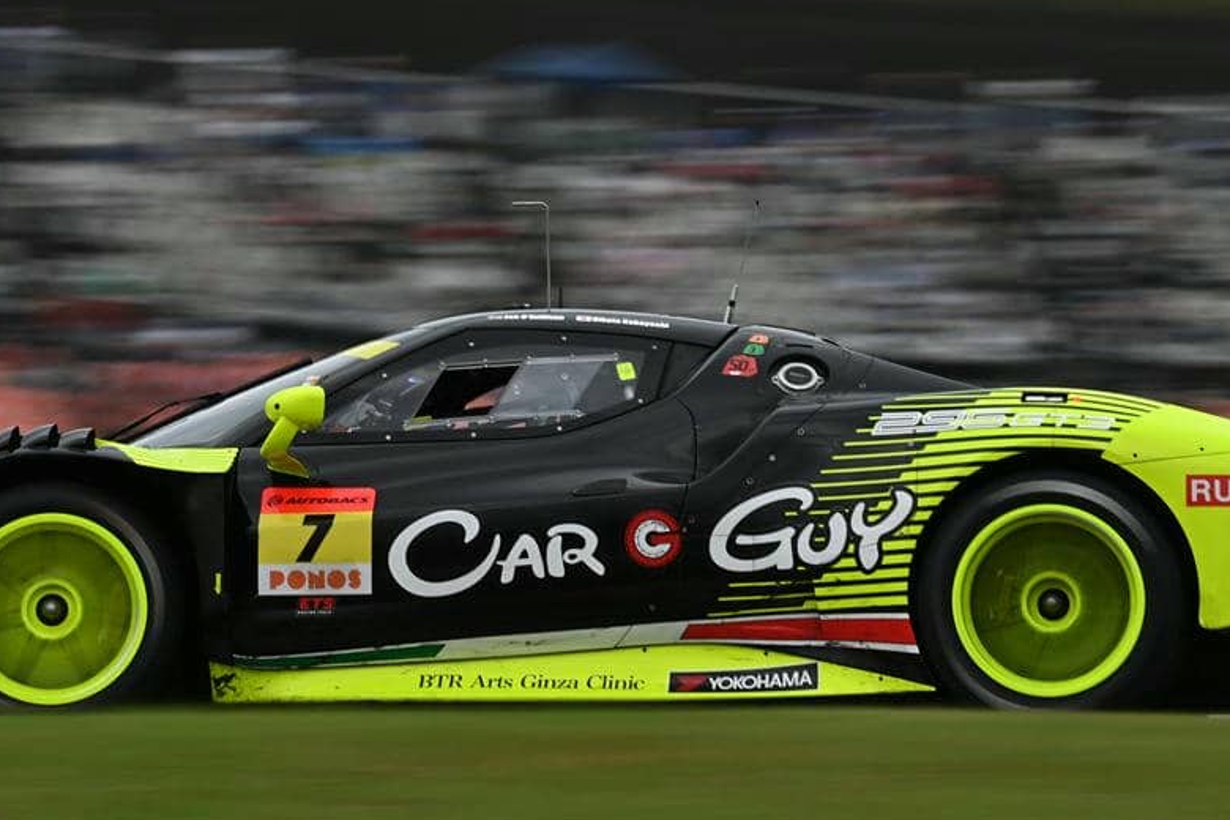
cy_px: 354
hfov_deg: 6.3
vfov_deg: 4.2
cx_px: 538
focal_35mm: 328
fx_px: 11206
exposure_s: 1/60
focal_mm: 200
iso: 50
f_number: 13
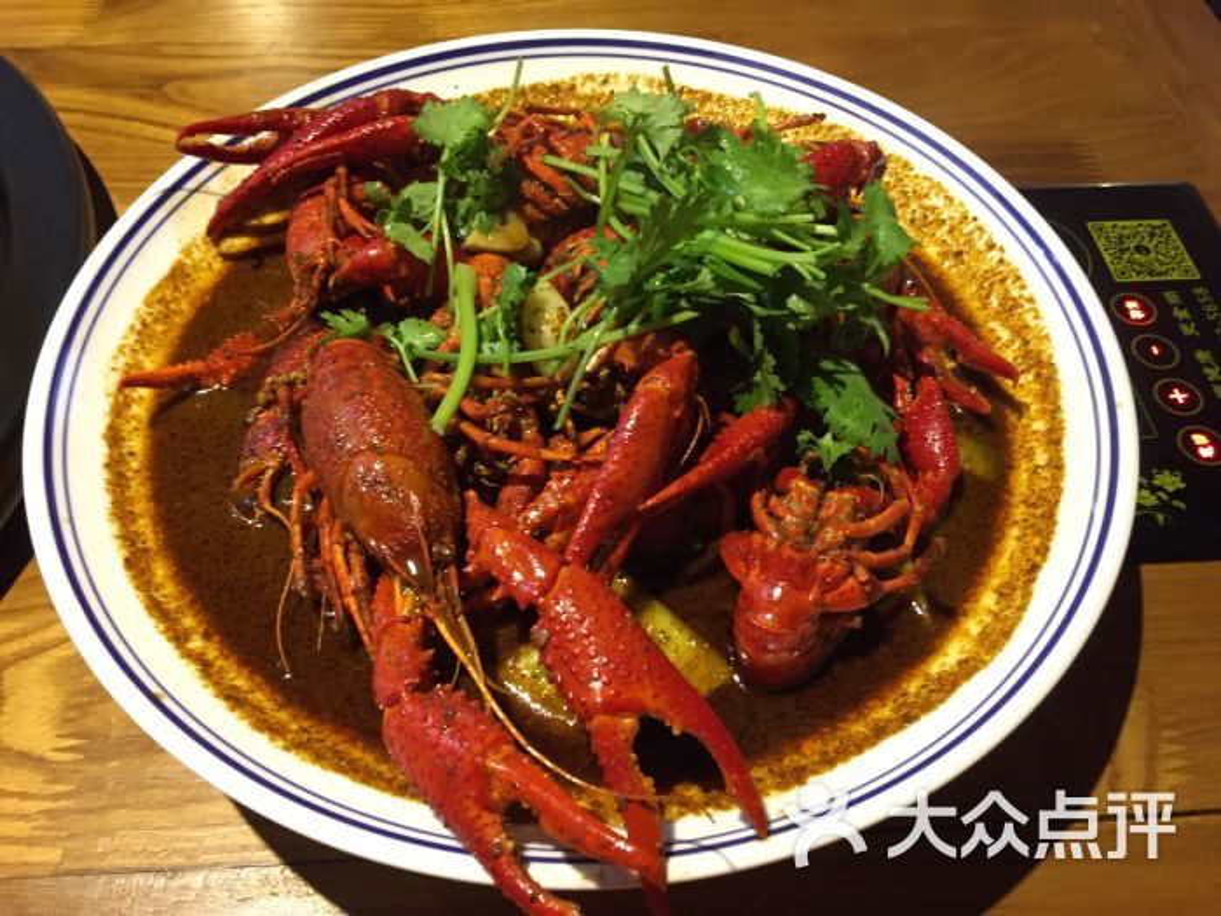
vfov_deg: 48.2
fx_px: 1023
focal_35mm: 29
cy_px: 458
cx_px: 610
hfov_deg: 61.7
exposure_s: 1/17
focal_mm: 4.15
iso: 250
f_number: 2.2
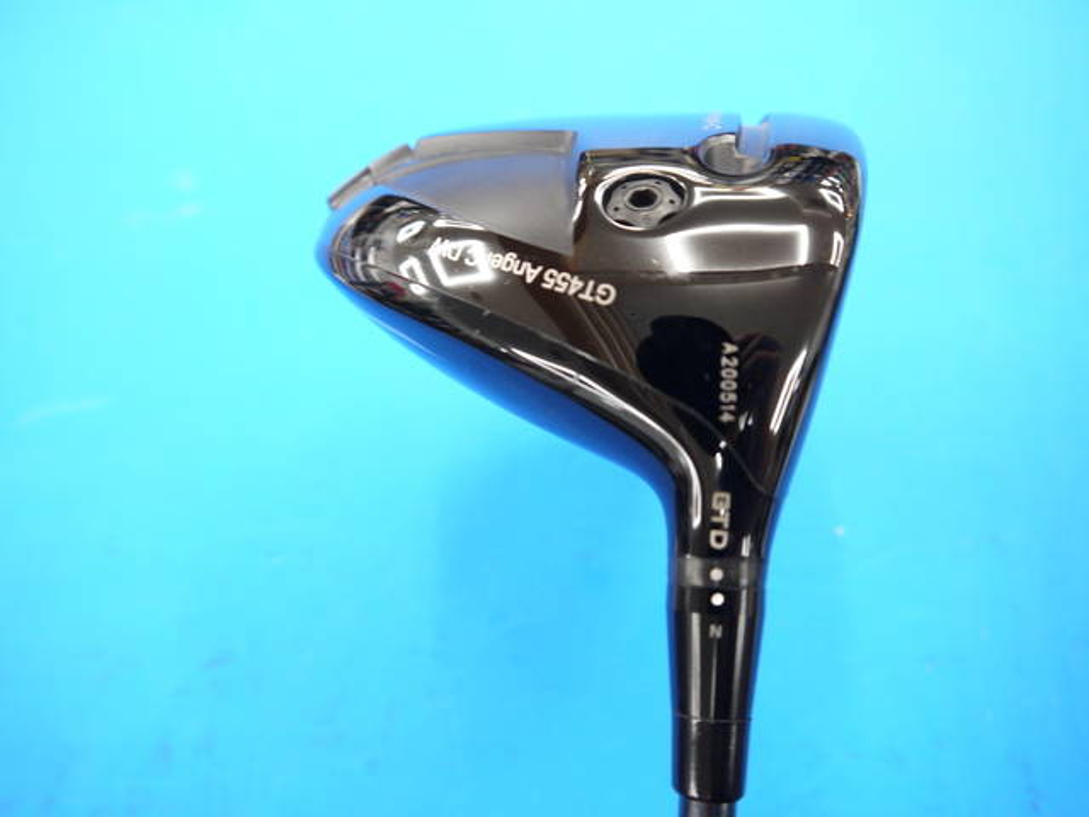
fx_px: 944
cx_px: 544
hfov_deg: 60.0
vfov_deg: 46.8
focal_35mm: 30
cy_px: 408
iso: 400
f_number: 3.6
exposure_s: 1/60
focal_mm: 15
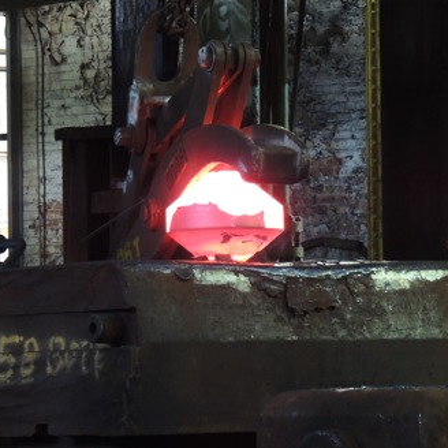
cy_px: 224
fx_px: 3909
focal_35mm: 267
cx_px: 182
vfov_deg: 6.6
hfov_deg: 6.6
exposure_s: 1/8
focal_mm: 40.1
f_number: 4.6
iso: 800
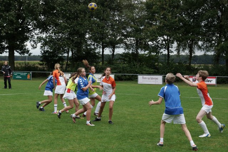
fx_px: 380
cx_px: 114
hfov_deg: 33.4
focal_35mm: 60
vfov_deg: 22.6
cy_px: 76
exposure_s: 1/160
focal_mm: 40
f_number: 5
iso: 100
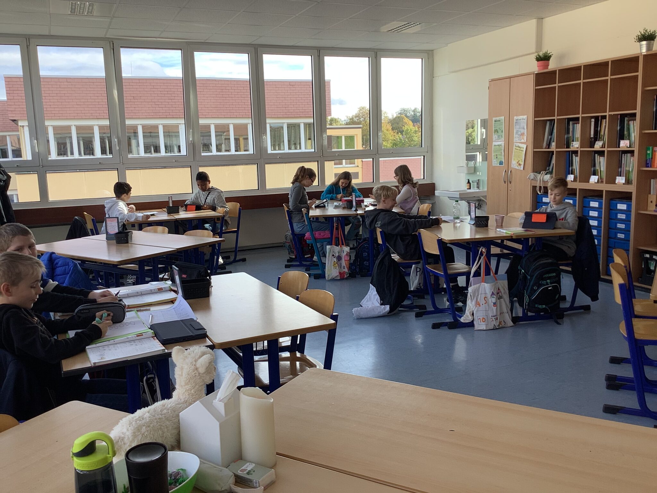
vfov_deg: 45.4
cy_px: 246
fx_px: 588
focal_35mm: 31
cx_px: 328
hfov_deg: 58.4
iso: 32
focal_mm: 3.3
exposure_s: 1/120
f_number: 2.4
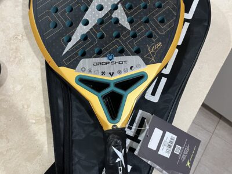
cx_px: 116
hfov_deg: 67.3
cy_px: 87
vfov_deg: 53.1
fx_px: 174
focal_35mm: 26
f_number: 1.6
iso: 500
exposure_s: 1/50
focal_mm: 5.1
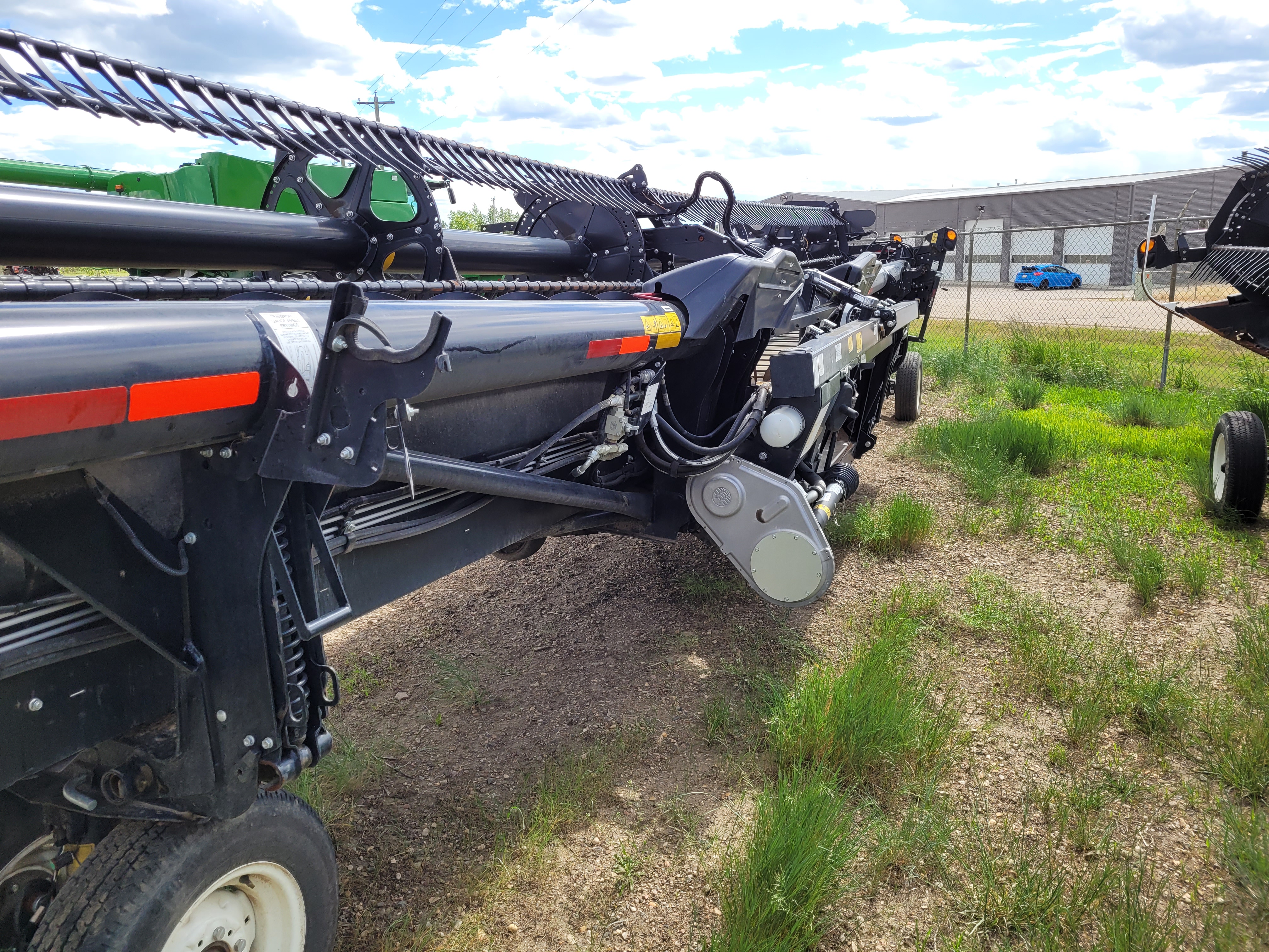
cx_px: 634
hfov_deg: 67.3
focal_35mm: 26
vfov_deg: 53.1
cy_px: 476
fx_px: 953
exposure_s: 1/1108
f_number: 1.8
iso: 40
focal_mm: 5.4
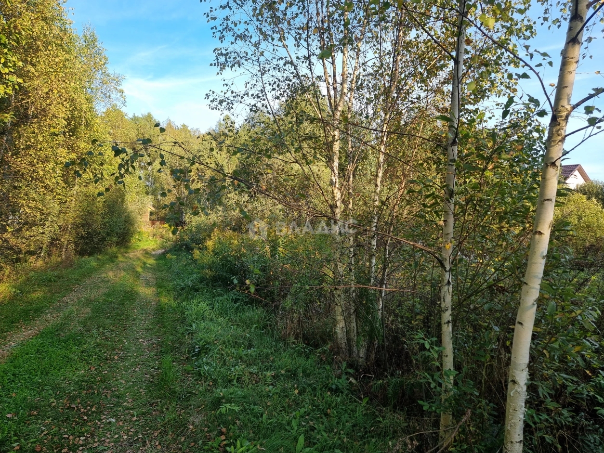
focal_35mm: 24
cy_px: 226
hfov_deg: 71.6
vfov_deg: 56.8
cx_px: 302
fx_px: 419
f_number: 1.8
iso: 50
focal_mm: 6.7
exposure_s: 1/185
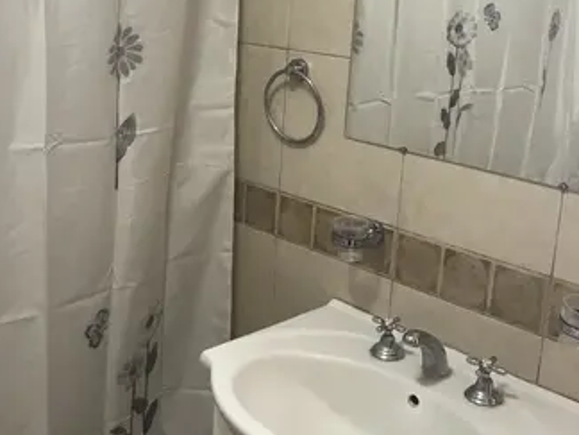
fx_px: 636
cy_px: 158
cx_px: 191
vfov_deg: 37.4
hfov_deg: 48.1
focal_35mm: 38
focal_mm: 3.99
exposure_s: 1/17
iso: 50
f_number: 1.8
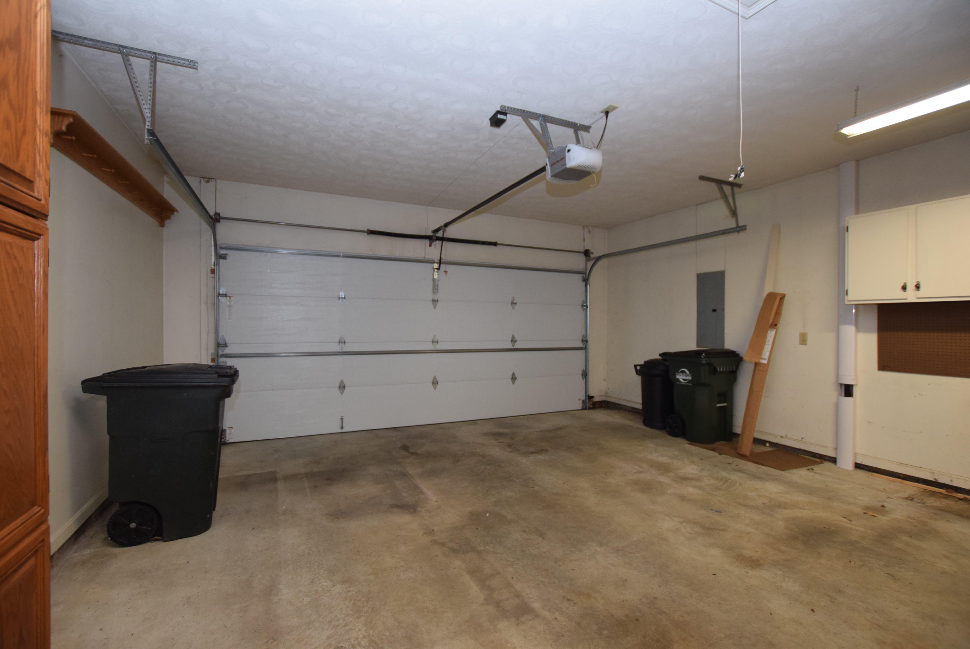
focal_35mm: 15
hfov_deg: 100.3
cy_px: 324
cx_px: 485
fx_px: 404
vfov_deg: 77.4
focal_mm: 10
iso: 1100
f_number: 3.5
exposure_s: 1/60
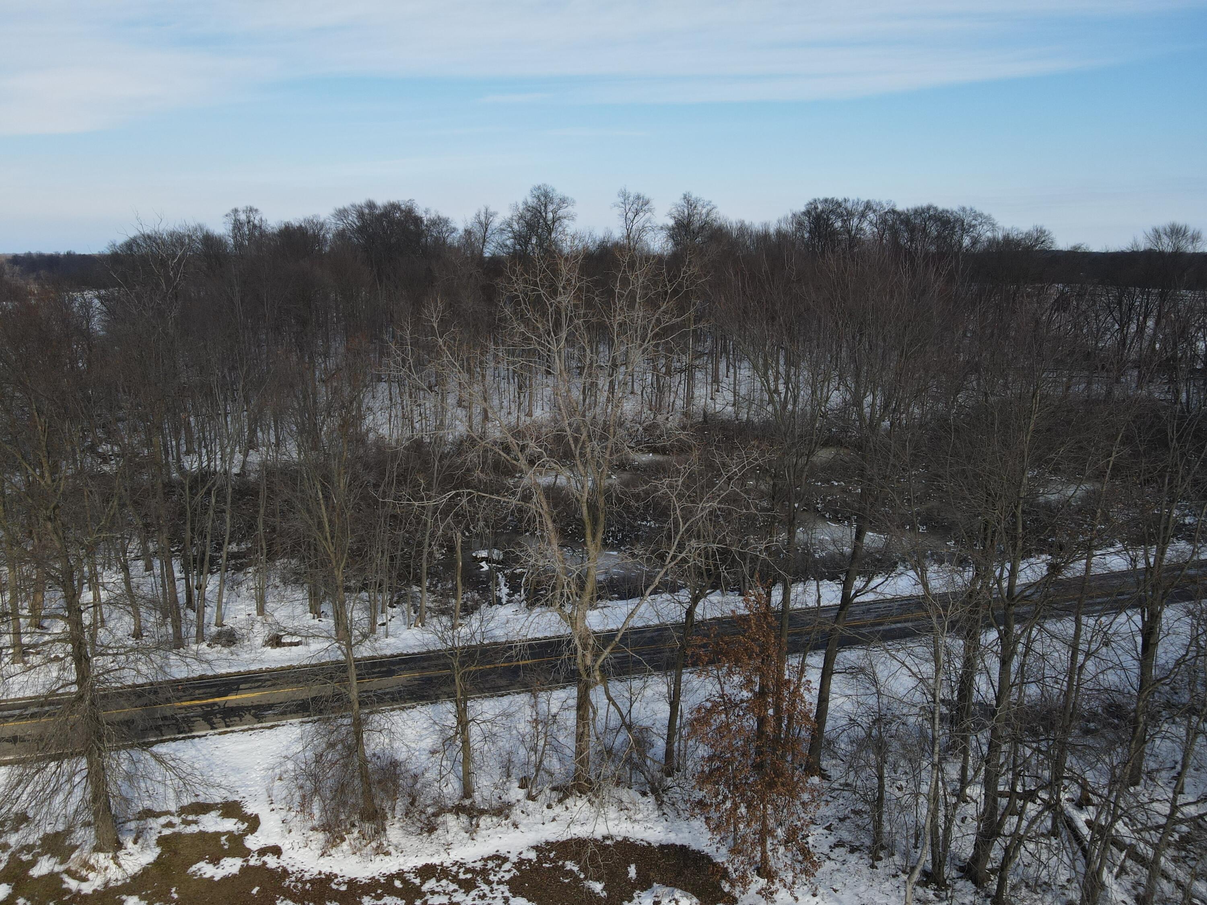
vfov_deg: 56.8
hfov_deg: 71.6
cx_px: 604
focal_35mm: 24
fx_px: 837
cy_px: 452
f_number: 2.8
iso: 100
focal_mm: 4.5
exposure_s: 1/800
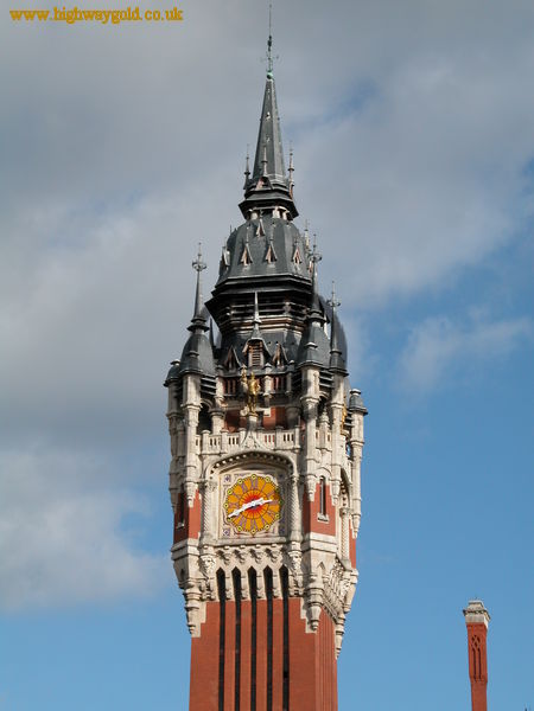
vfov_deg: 18.5
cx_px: 267
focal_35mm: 106
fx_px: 2180
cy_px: 356
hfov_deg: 14.0
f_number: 6.6
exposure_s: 1/470
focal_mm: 27.3
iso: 100
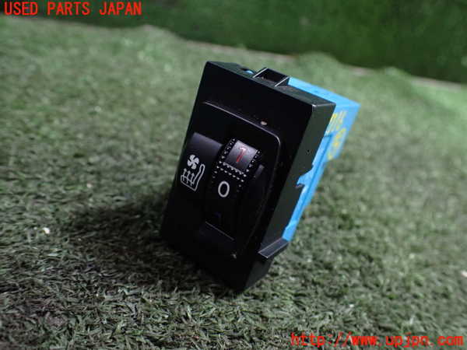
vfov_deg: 46.8
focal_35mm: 30
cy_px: 175
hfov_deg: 60.0
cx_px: 234
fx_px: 405
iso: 800
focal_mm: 5.4
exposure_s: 1/50
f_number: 2.3
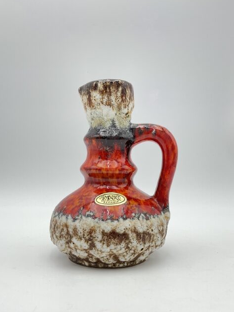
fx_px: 334
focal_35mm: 37
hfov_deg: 38.6
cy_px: 177
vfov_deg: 50.0
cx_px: 109
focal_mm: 3
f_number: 1.8
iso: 20
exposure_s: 1/152
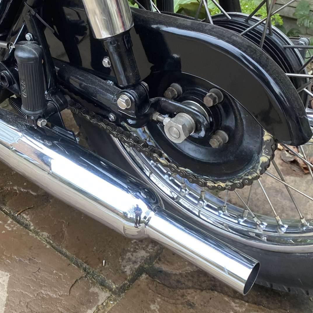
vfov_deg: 38.7
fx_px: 440
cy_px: 102
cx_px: 110
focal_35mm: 43
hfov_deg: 38.8
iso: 250
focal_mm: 4.25
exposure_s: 1/60
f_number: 1.8
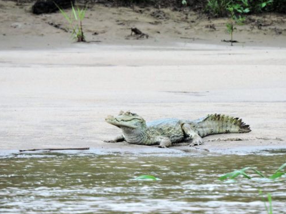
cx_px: 163
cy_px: 118
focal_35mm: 898
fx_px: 7418
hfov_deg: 2.2
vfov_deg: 1.7
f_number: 5.6
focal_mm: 125.4
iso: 400
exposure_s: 1/60
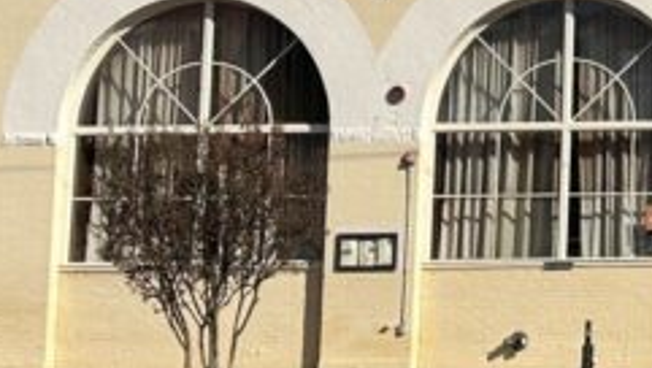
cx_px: 1063
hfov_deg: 16.9
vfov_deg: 10.8
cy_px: 3
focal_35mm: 111
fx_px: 1921
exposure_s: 1/8197
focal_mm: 6.86
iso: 80
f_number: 1.78
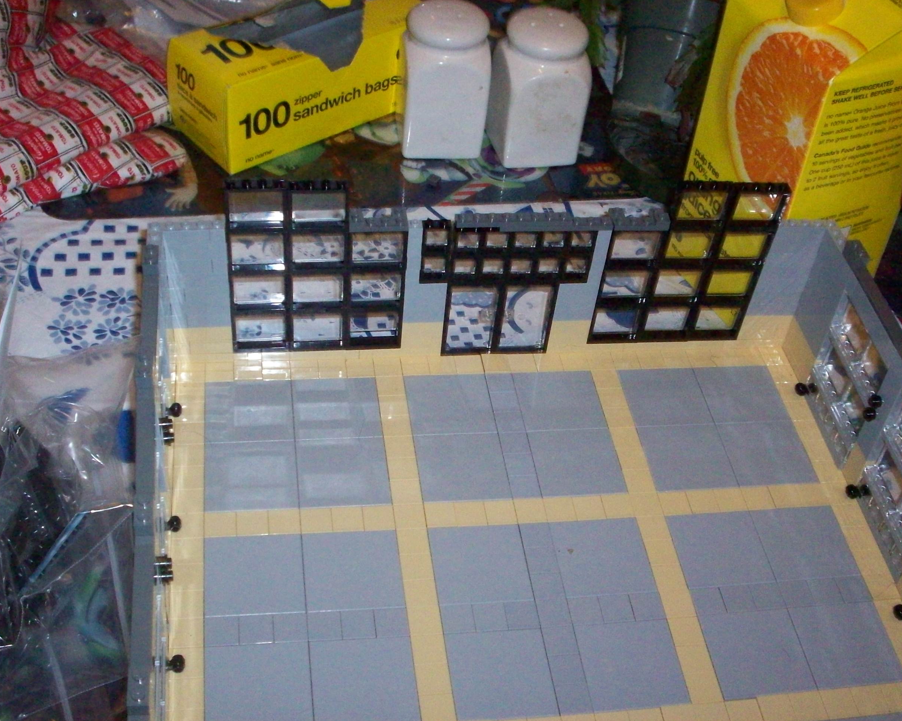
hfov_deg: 38.8
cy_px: 360
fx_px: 1281
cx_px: 472
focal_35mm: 48
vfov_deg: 31.5
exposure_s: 1/71.9
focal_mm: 7.6
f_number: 3.1
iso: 400
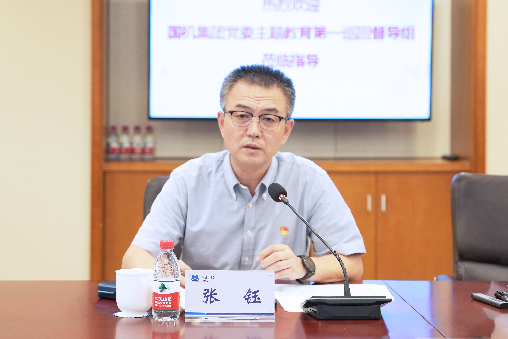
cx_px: 254
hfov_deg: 35.6
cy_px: 170
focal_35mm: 56
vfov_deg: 24.2
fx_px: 790
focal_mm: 56
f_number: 2.8
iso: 640
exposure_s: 1/60
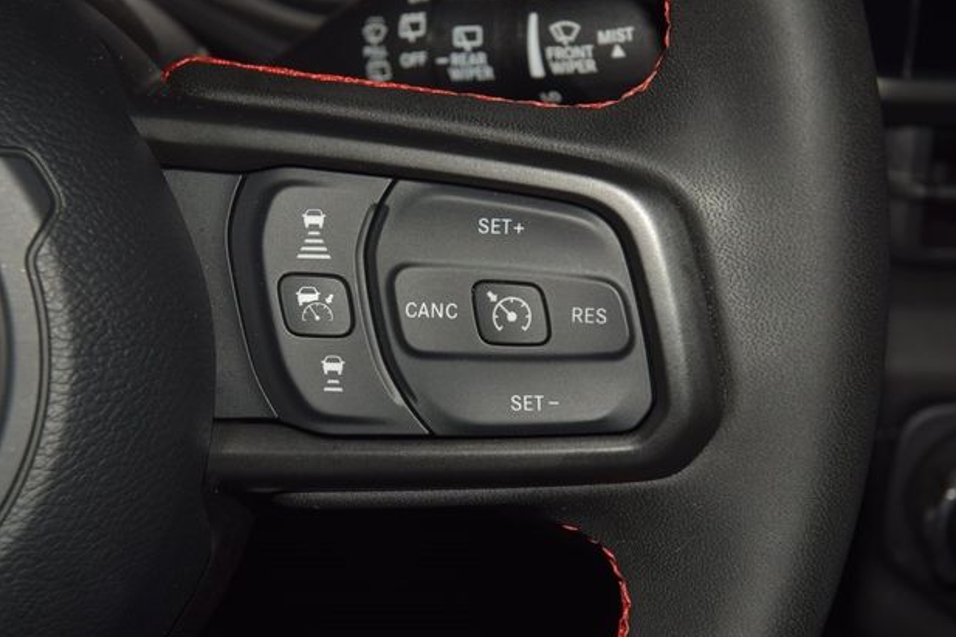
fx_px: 2894
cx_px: 469
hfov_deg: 18.8
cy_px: 328
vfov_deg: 12.6
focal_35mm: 109
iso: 100
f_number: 8
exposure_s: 1/125
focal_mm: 70
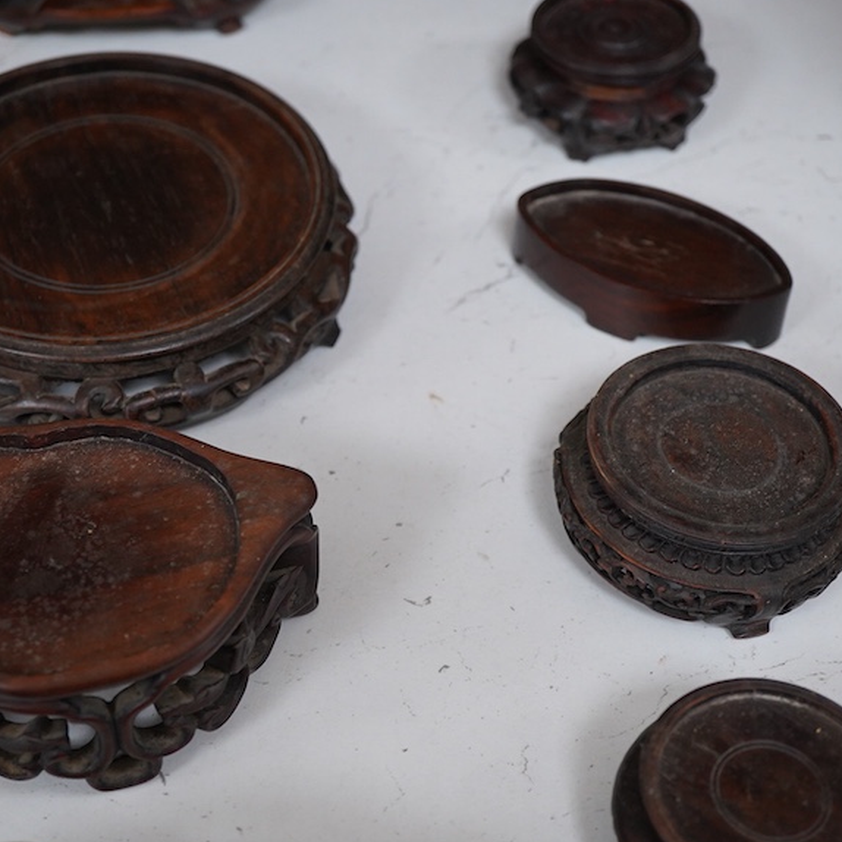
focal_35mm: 60
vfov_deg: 28.6
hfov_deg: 28.6
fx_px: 1651
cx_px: 343
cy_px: 430
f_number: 6.3
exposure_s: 1/125
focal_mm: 30
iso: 1250
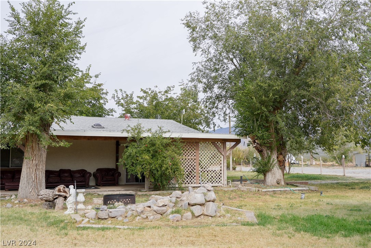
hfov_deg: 49.5
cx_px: 186
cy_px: 124
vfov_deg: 34.2
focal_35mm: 39
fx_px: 402
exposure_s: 1/640
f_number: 5
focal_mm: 39
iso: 125
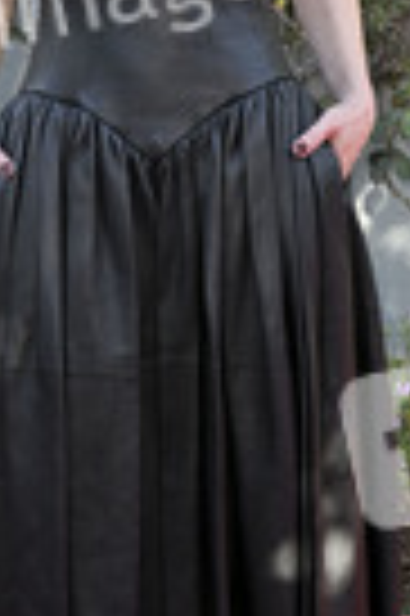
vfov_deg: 15.3
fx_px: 2295
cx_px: 162
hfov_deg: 10.2
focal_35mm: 134
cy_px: 198
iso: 640
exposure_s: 1/320
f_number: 5.6
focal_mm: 46
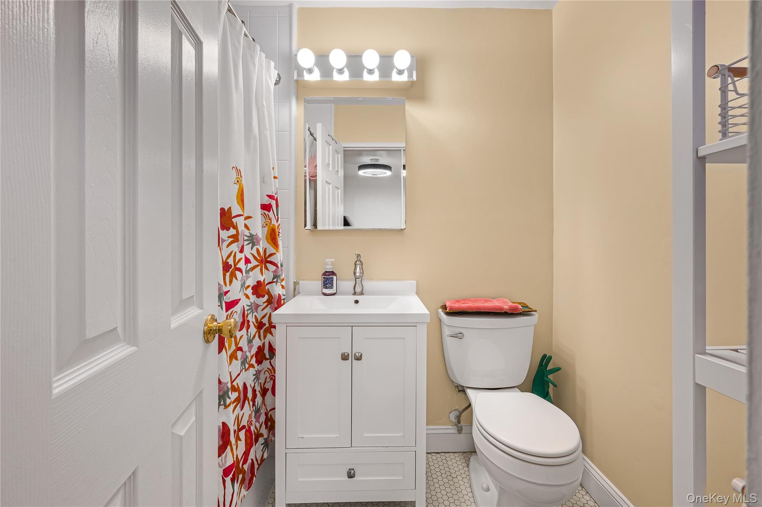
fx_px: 296
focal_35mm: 14
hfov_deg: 104.3
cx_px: 381
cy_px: 254
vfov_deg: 81.1
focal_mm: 14
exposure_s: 1/4
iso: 320
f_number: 11
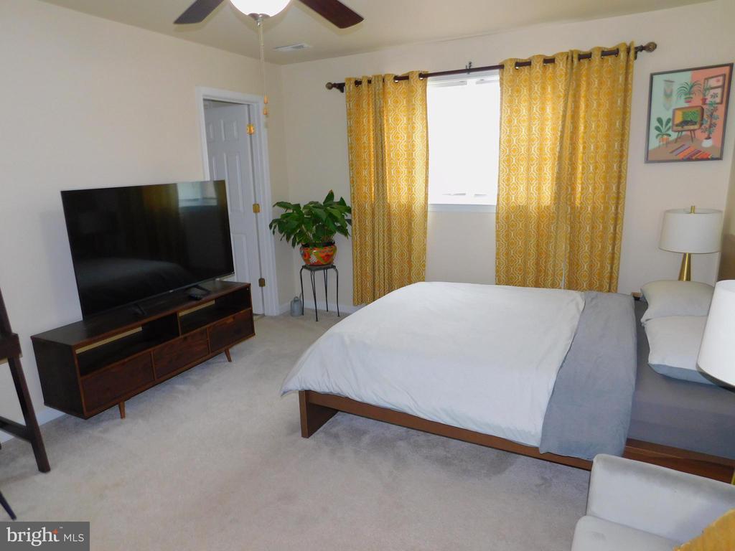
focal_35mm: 23
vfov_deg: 58.9
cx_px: 368
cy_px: 276
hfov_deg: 73.9
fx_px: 488
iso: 200
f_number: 3
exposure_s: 1/30
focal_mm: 4
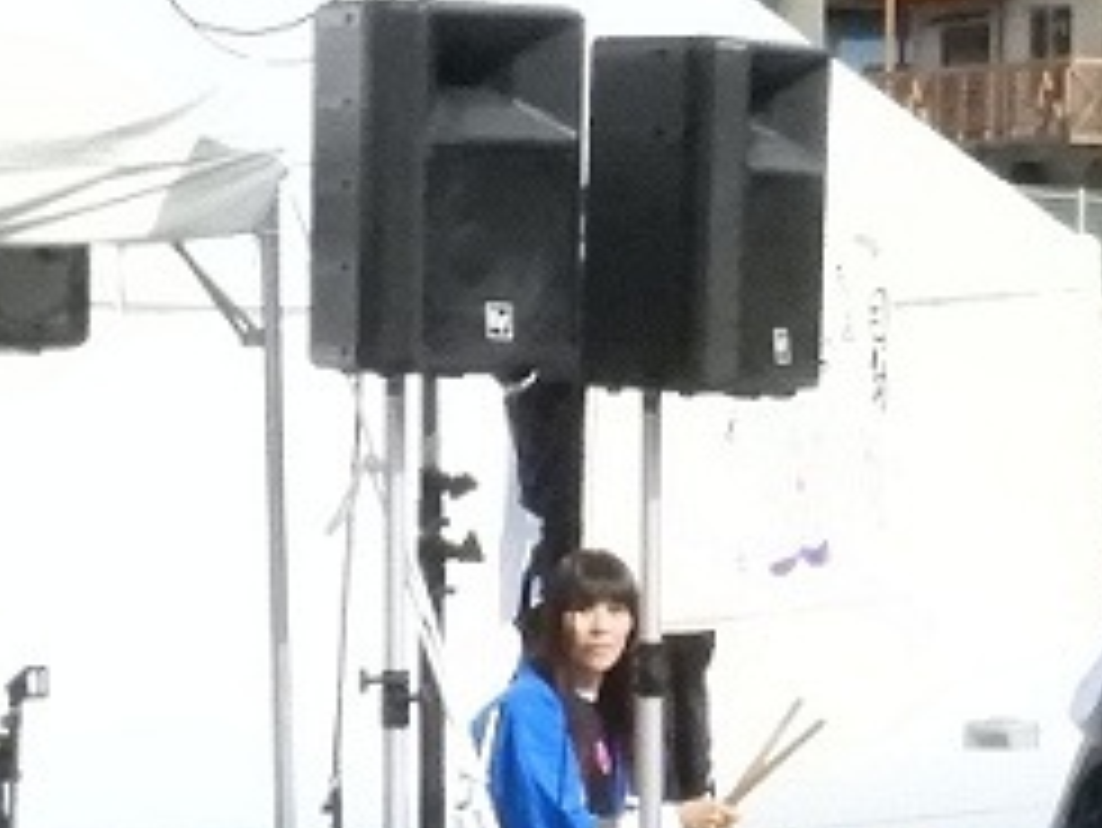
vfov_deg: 6.4
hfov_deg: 8.1
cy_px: 126
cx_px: 2094
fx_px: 7421
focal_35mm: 233
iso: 1600
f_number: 8
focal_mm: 9.9
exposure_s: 1/2500
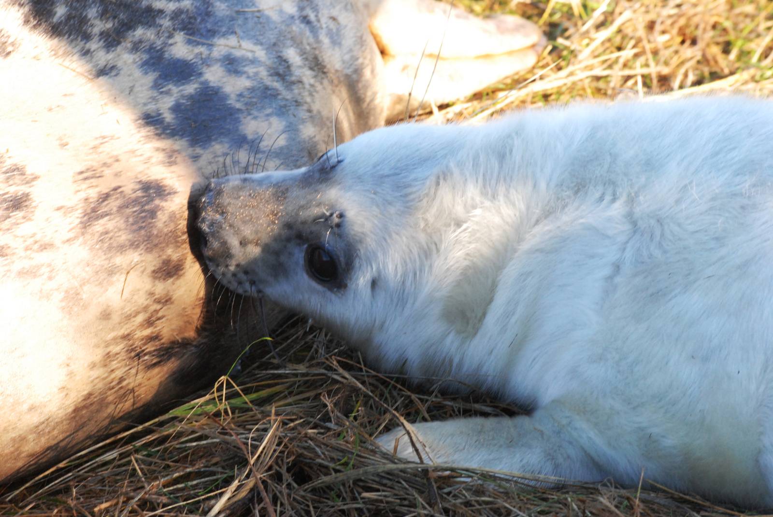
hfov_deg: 8.1
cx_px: 386
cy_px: 258
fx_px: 5482
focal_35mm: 255
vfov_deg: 5.4
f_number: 11
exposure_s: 1/160
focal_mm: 170
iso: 1000
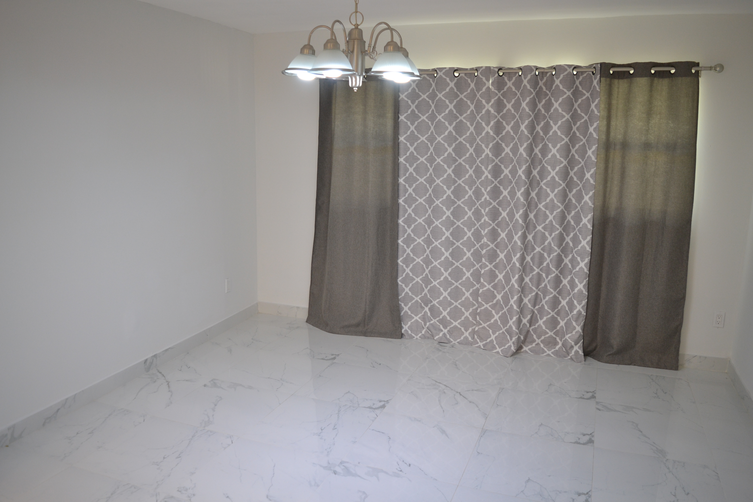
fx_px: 565
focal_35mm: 27
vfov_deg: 47.9
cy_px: 251
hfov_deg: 67.4
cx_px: 376
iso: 450
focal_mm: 18
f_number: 3.5
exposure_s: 1/15
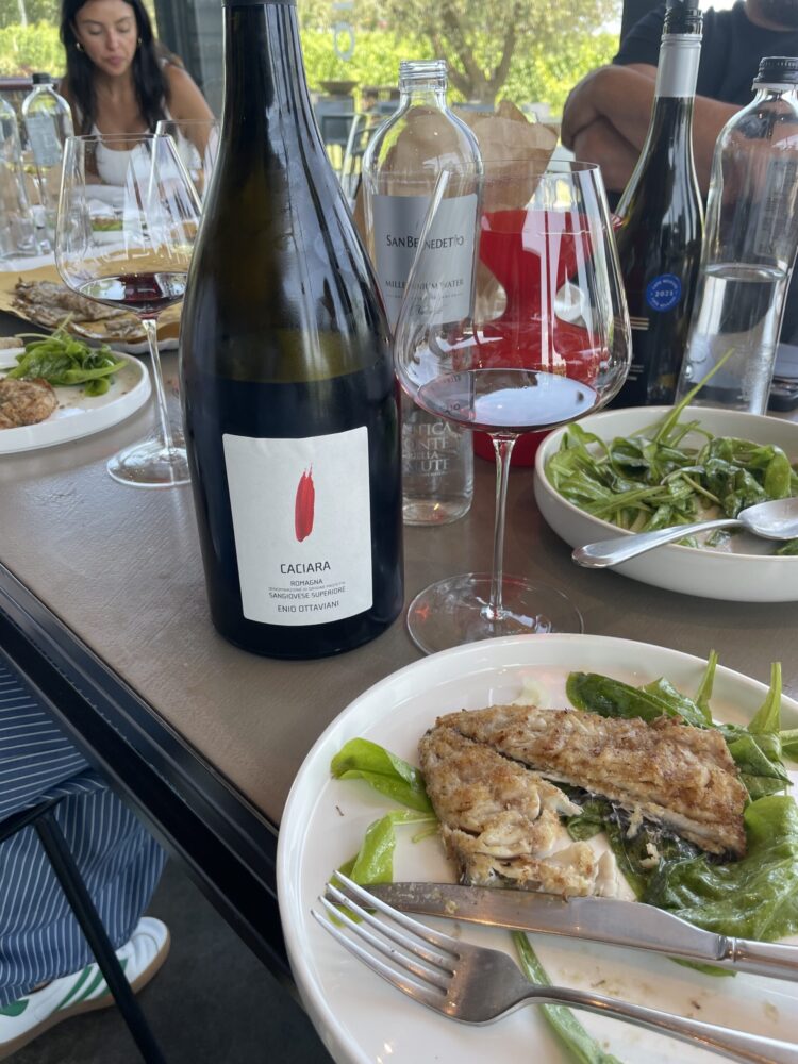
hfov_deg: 53.1
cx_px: 399
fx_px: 799
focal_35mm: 26
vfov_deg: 67.3
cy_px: 532
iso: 32
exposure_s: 1/121
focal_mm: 4.2
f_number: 1.6
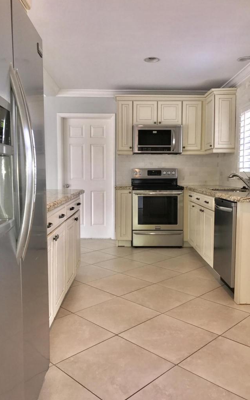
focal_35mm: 30
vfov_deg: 62.9
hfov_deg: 41.8
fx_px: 327
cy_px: 199
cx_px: 125
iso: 25
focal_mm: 3.99
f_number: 1.8
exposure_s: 1/30
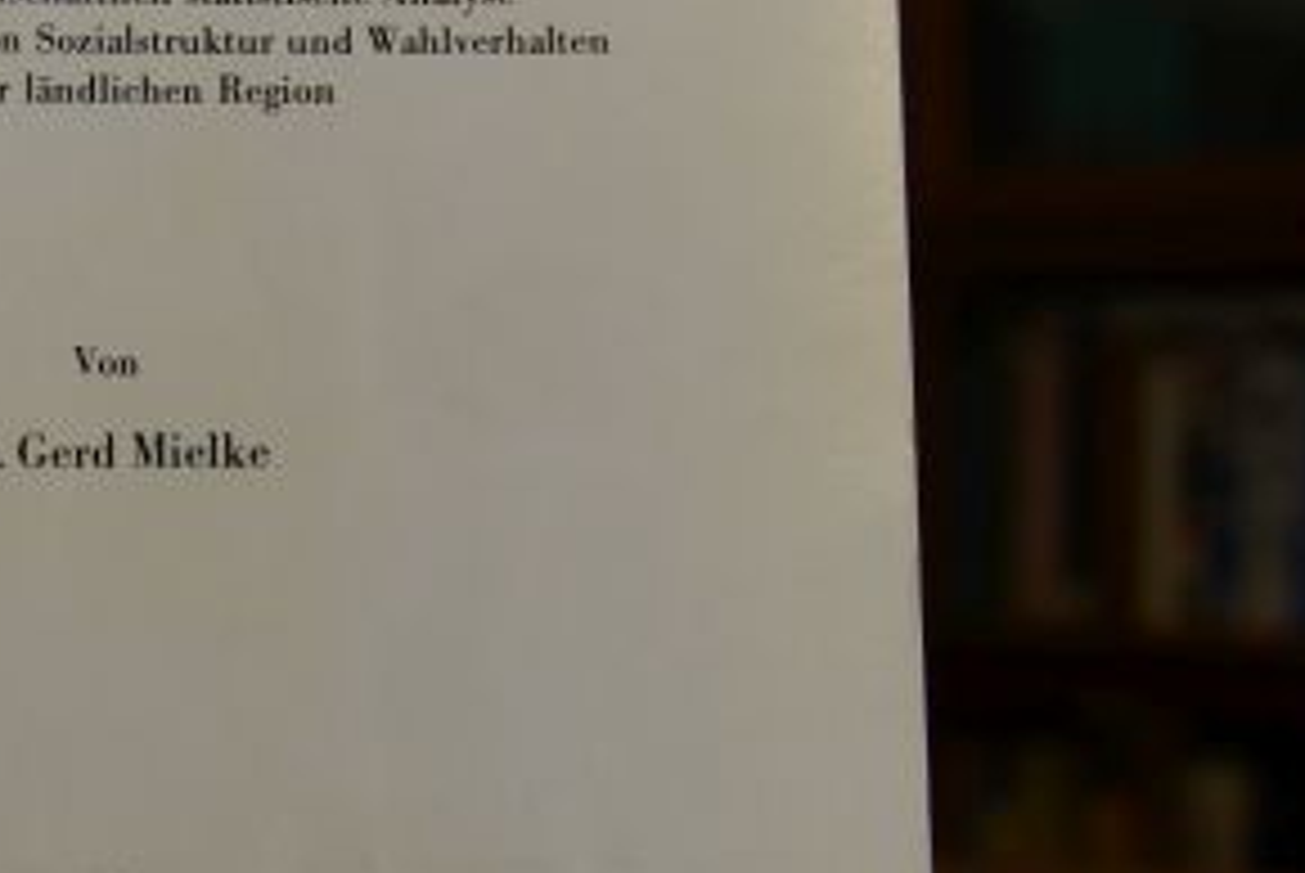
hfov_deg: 21.4
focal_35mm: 93
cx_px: 153
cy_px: 436
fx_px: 3375
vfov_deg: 14.7
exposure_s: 1/250
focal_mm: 20
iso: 400
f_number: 4.5
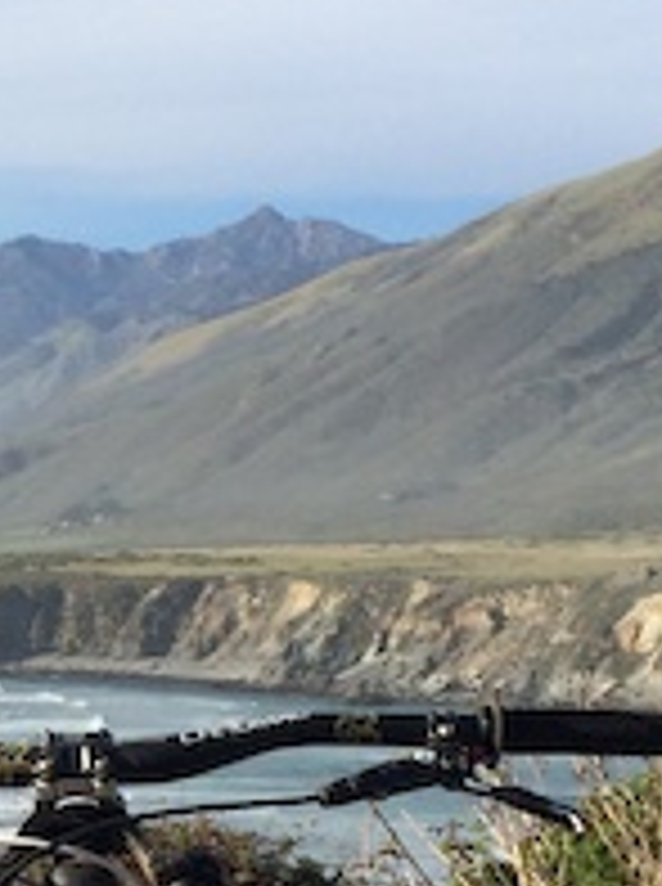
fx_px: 3019
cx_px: -522
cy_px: 796
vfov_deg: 16.5
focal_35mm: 118
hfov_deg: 11.6
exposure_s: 1/2160
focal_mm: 4.15
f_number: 2.2
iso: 32
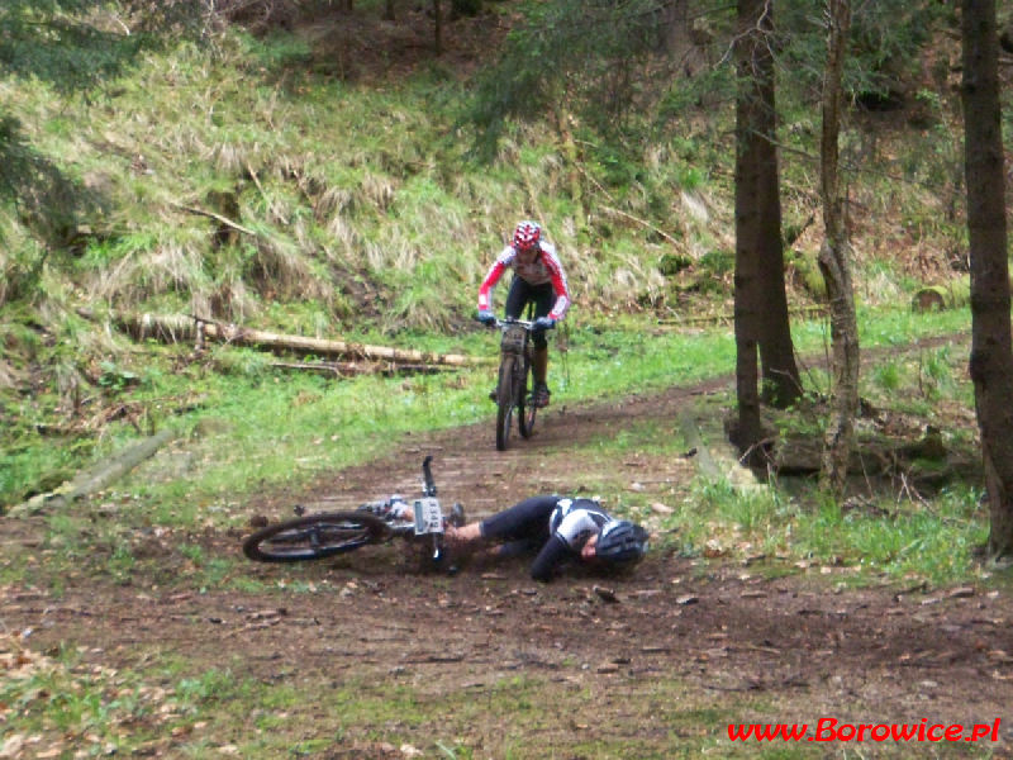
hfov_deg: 16.8
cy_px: 380
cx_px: 506
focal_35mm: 117
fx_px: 3424
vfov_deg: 12.7
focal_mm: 19.2
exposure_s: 1/125
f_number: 4.4
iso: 400
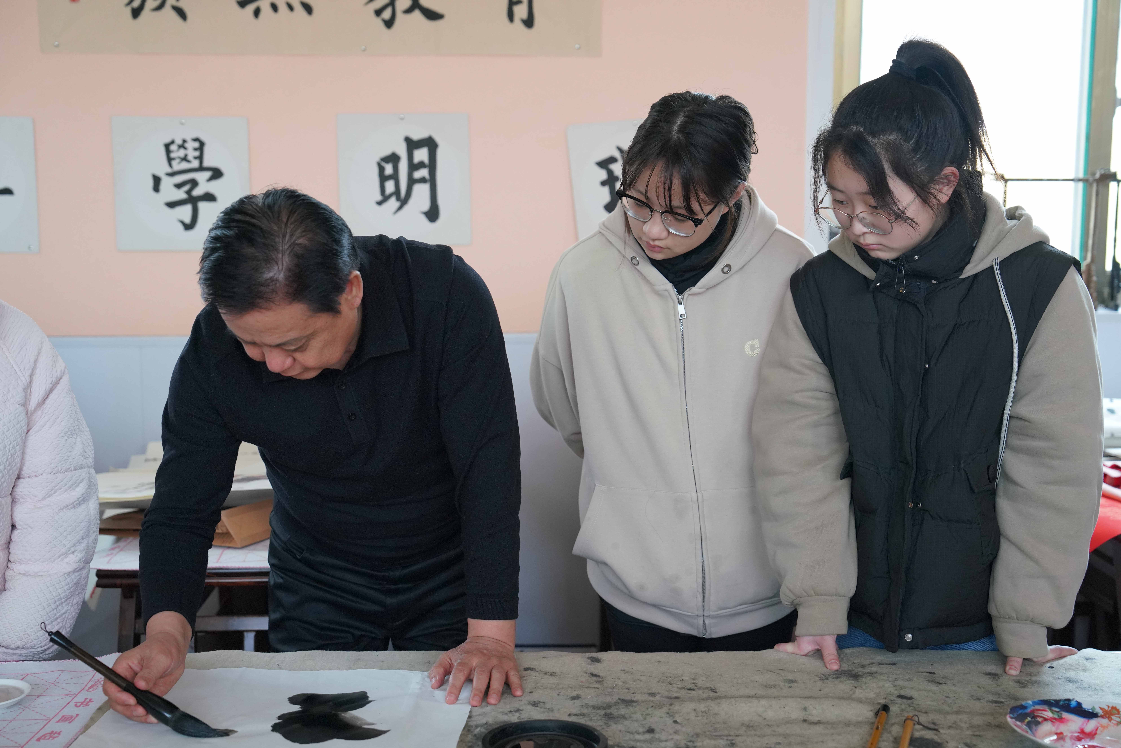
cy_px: 374
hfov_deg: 38.9
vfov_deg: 26.5
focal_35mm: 51
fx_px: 1588
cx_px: 560
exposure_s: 1/160
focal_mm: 51
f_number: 4
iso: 2500
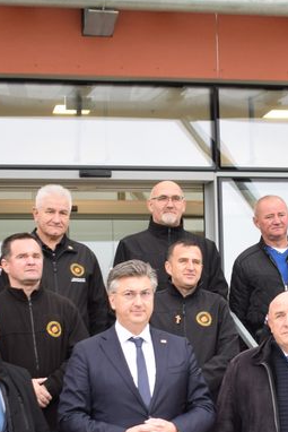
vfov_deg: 17.9
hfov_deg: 12.1
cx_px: 213
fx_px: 1355
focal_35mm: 113
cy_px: 377
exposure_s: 1/80
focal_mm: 24
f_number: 4
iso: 400
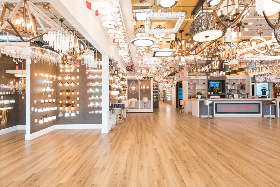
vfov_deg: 73.8
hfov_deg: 96.7
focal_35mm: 16
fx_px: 124
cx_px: 140
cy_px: 94
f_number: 11
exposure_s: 1/3
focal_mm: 16
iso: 64
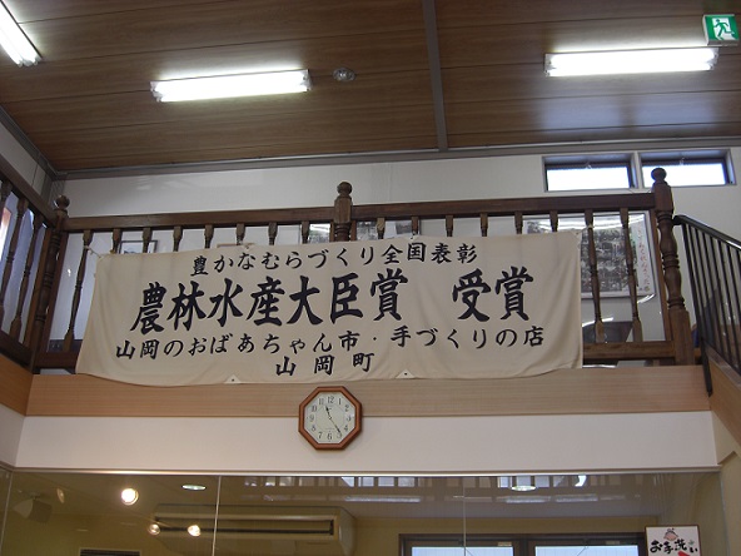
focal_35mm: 38
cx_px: 370
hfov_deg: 49.0
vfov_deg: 37.7
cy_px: 278
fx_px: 813
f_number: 2.8
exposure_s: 1/80
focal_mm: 7.9
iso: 100
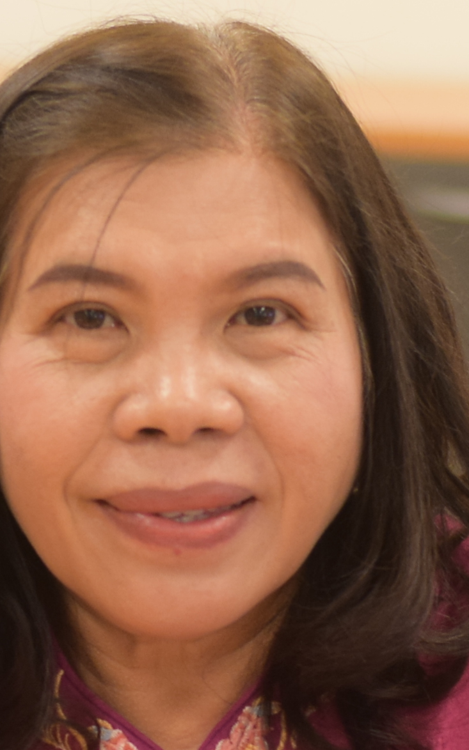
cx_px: 173
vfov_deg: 7.1
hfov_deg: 4.5
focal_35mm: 293
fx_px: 5993
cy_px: 684
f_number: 2.5
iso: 500
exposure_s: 1/100
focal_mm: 50
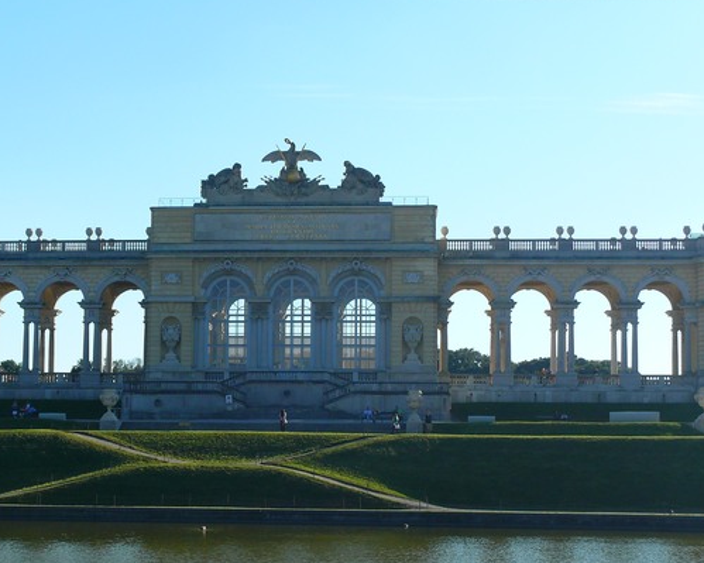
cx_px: 303
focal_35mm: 66
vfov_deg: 23.0
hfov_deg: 28.7
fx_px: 1375
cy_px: 377
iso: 100
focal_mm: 9.5
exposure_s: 1/250
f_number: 4.5
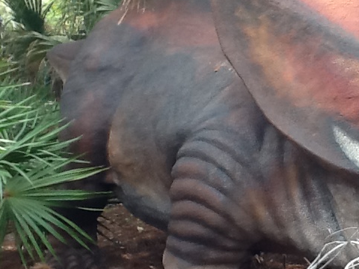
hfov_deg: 28.4
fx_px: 664
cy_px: 137
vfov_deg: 22.9
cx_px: 358
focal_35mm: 64
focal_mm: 2.03
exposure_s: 1/135
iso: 64
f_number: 2.4
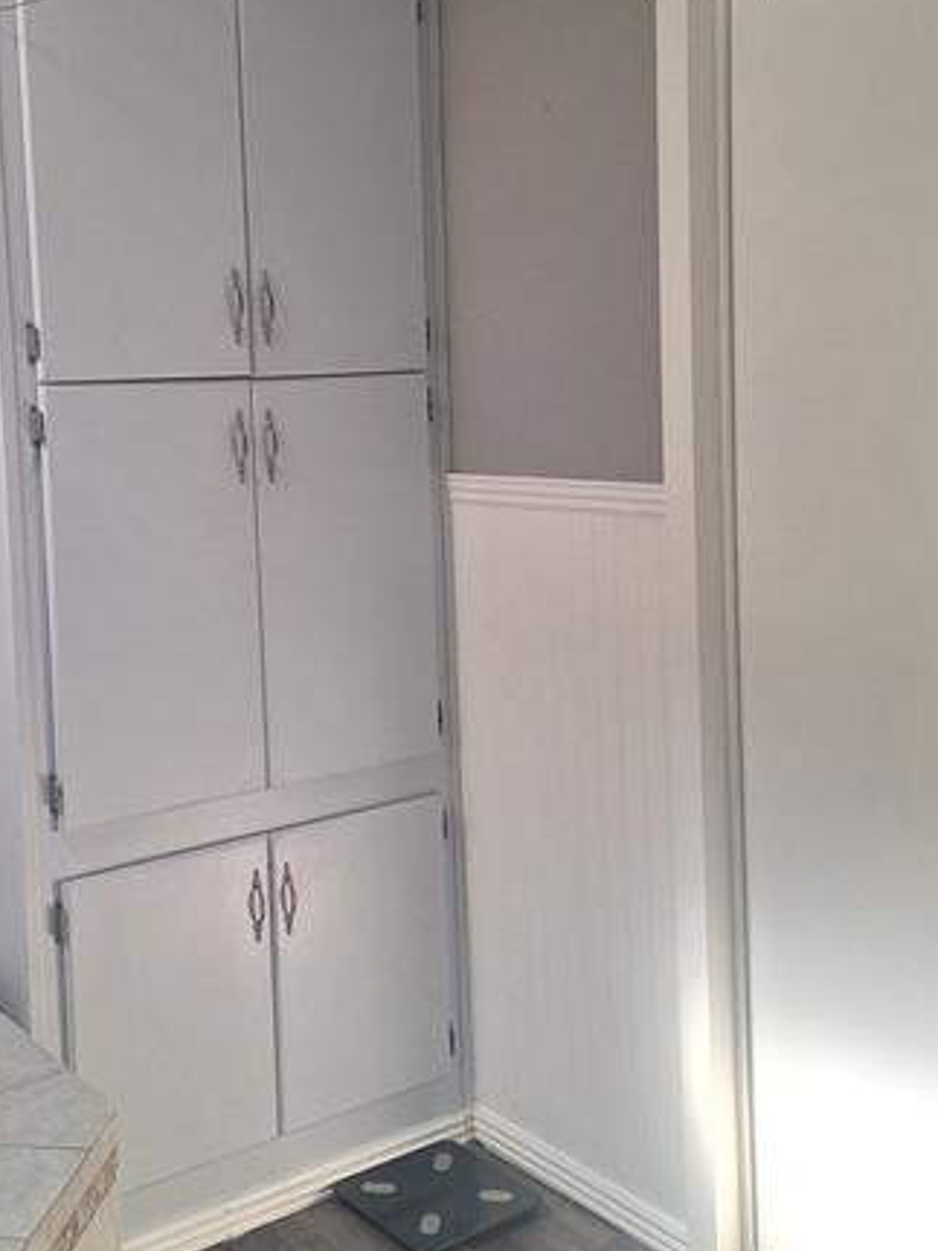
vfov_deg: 45.3
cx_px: 335
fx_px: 1482
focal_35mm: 41
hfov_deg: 34.9
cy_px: 444
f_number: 1.8
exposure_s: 1/60
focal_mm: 5.54
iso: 50
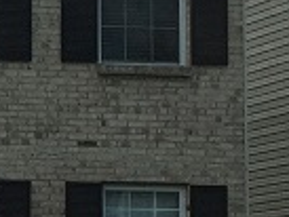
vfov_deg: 7.0
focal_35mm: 212
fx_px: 1771
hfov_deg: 8.5
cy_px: 251
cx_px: -426
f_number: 2.2
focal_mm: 4.15
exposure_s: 1/2326
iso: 32
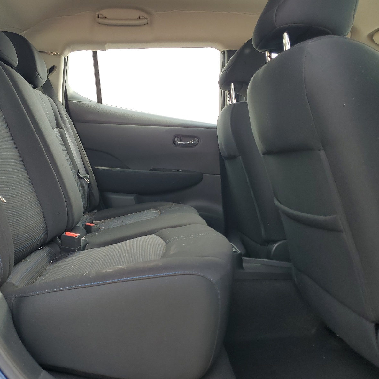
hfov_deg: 52.0
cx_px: 141
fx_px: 384
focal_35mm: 31
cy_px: 189
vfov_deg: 52.5
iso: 50
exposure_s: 1/233
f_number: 1.5
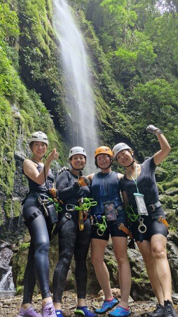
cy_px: 164
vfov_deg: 69.8
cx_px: 77
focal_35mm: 27
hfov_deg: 42.8
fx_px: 227
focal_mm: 5.54
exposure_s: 1/180
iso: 250
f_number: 1.8
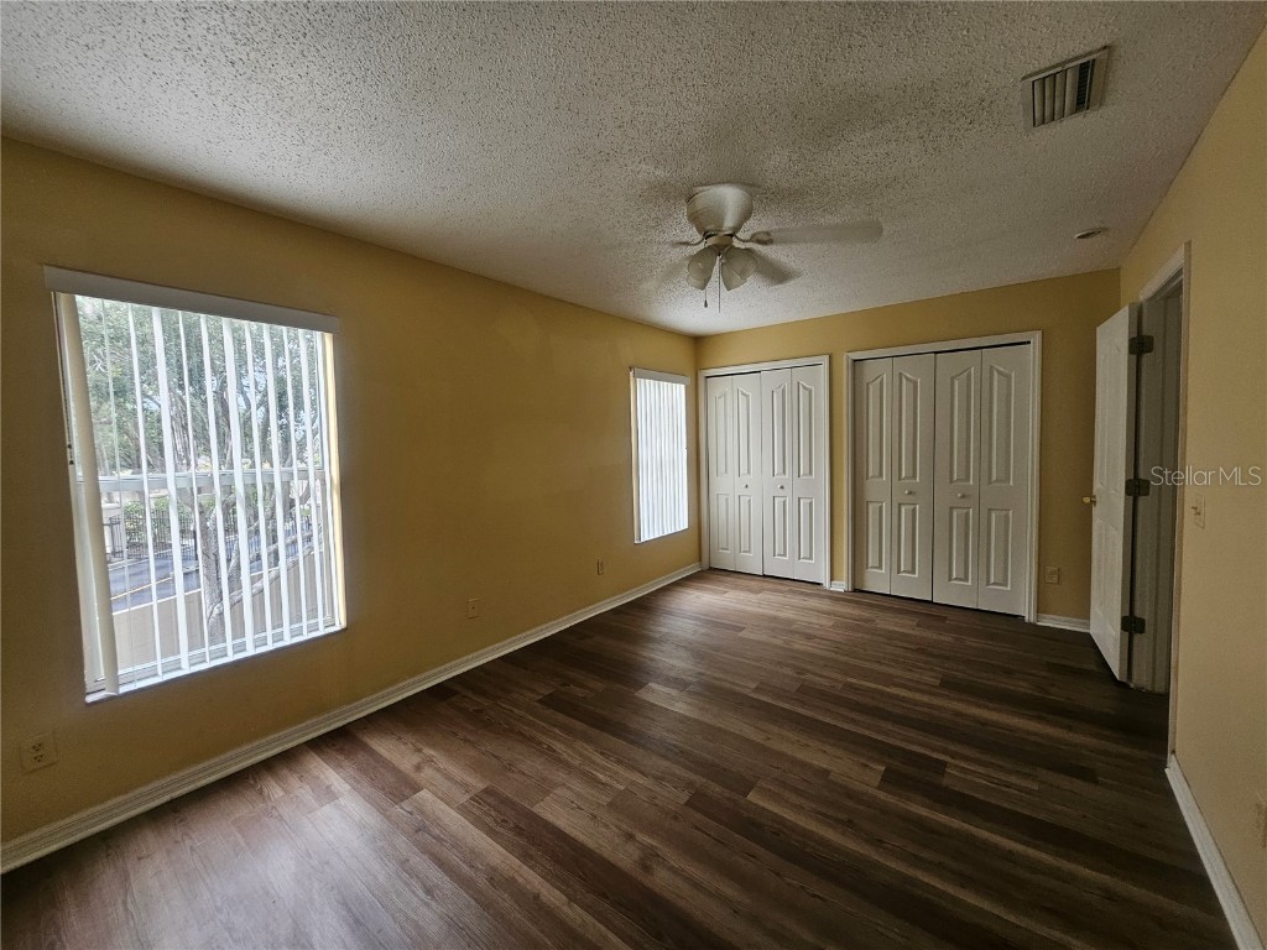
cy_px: 475
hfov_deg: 106.2
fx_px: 476
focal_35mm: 13
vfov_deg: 89.9
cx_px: 634
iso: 50
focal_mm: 1.7
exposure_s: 1/60
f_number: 2.2
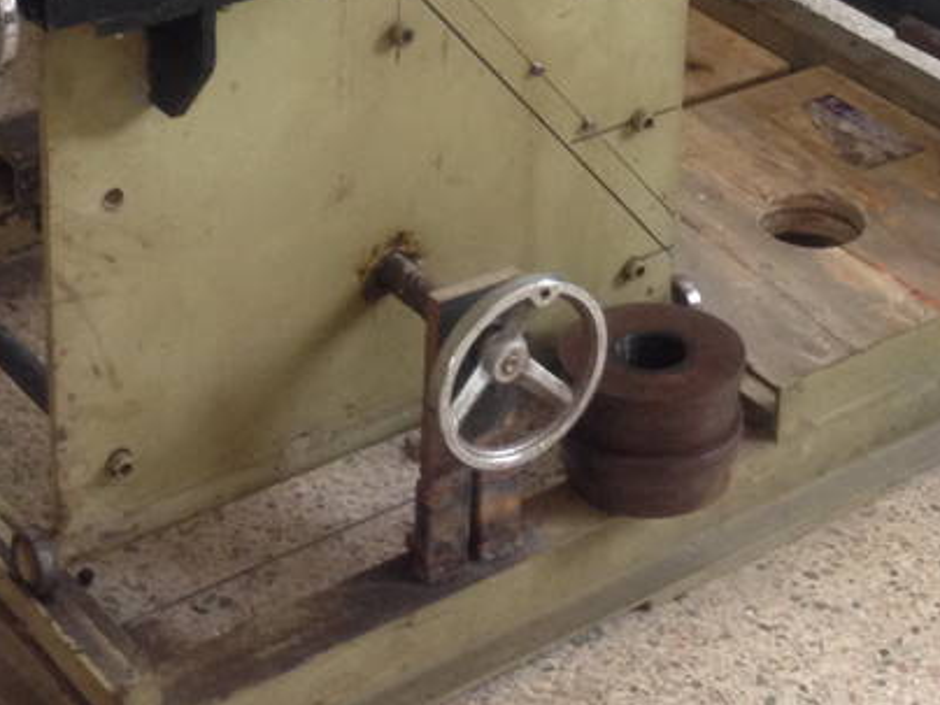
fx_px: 2824
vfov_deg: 13.8
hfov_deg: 18.8
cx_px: 682
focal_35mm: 104
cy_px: -179
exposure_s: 1/20
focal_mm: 4.28
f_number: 2.4
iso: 100
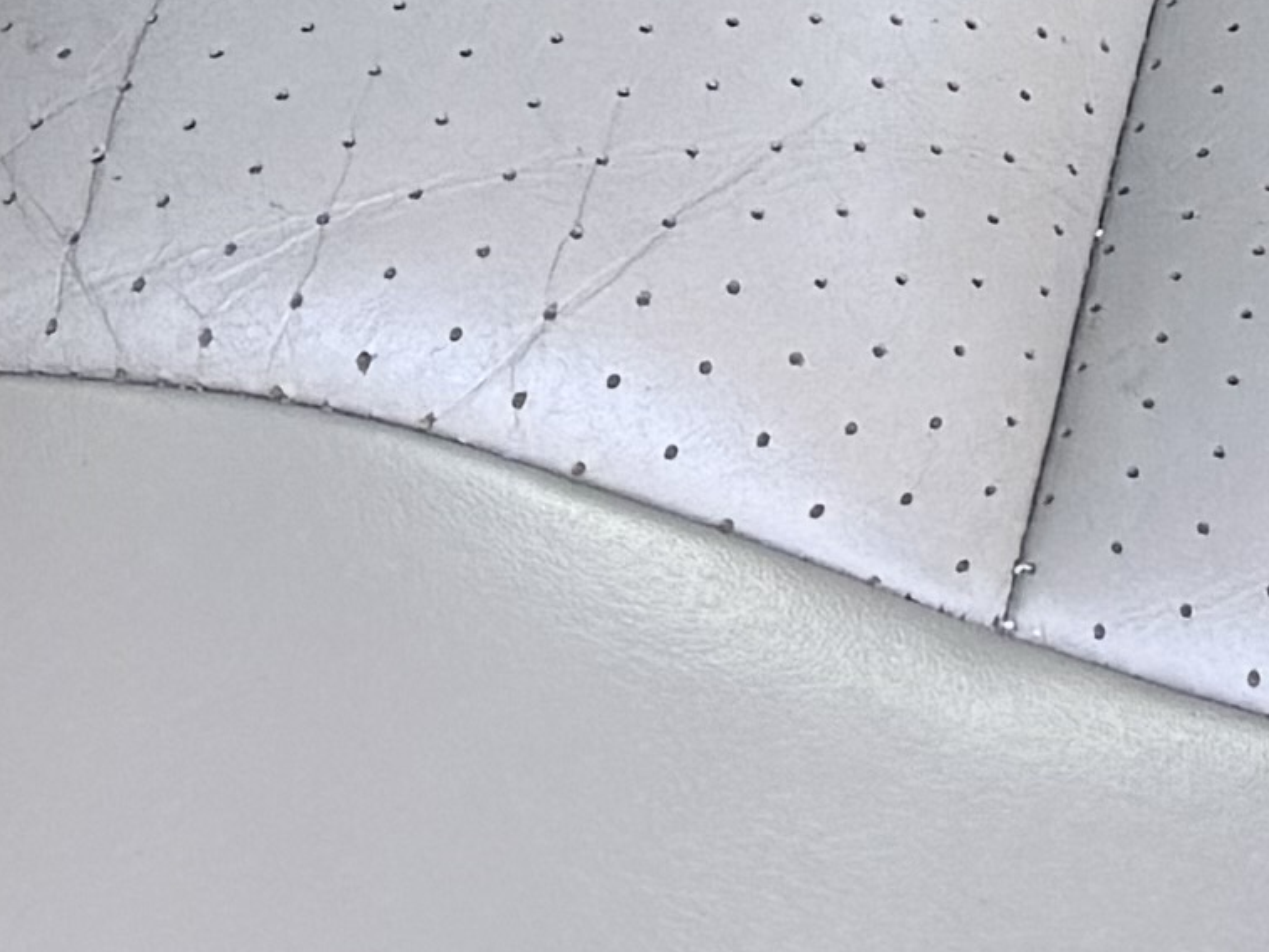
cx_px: 1256
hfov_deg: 10.8
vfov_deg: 7.4
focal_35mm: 181
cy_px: -1689
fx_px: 6636
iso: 160
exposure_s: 1/121
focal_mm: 6.76
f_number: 1.78
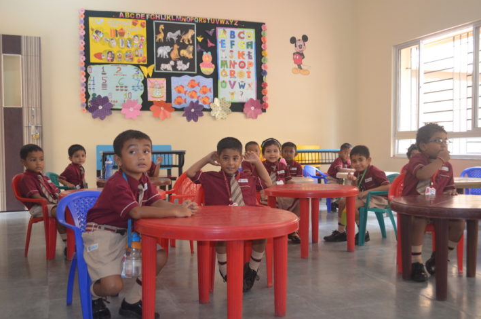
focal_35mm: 39
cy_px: 169
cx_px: 224
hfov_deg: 49.6
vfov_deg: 34.1
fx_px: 520
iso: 1000
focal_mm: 24
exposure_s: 1/60
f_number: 4
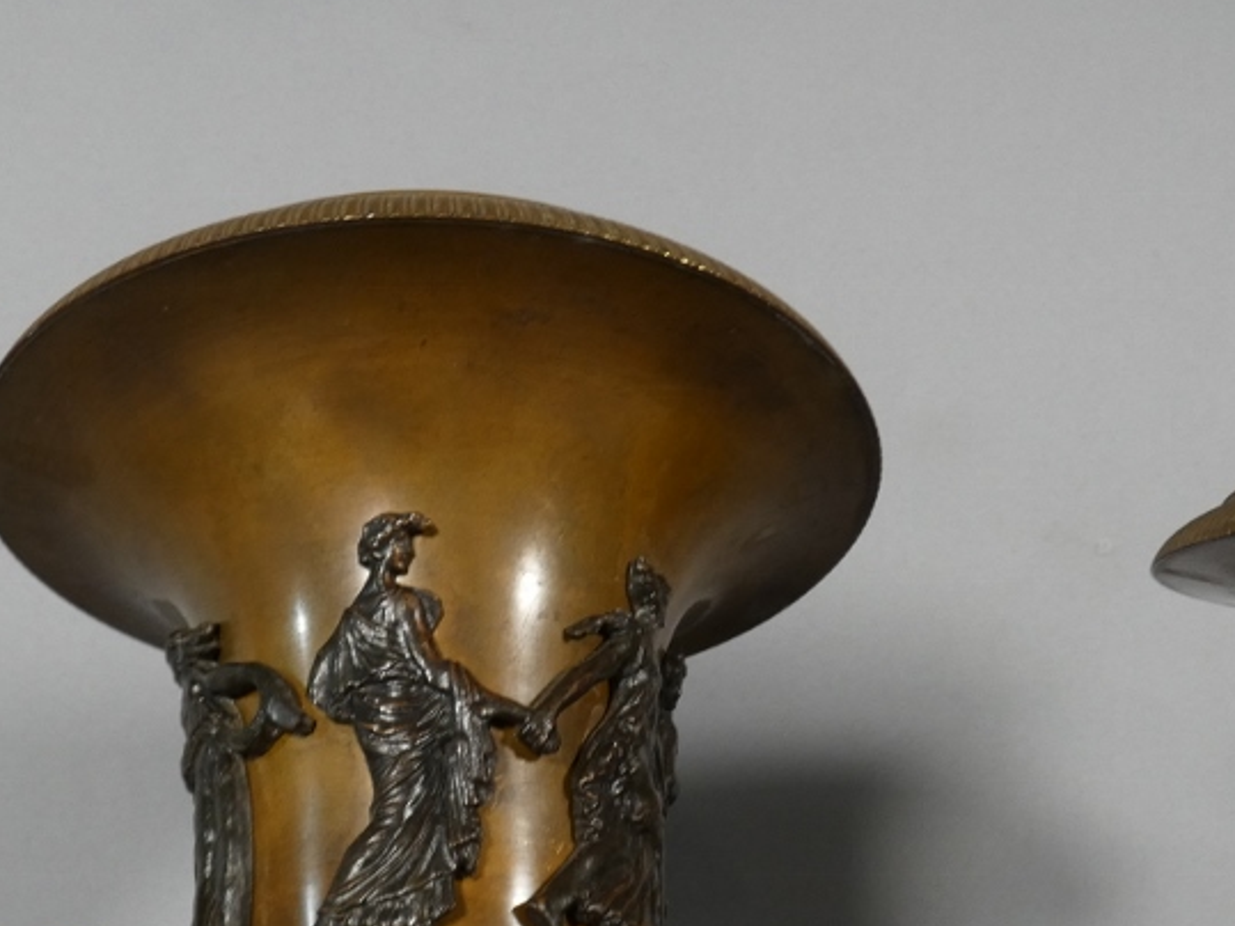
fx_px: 1355
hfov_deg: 48.8
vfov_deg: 36.5
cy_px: 733
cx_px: 513
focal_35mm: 38
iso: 125
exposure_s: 1/125
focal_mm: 3.6
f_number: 2.8
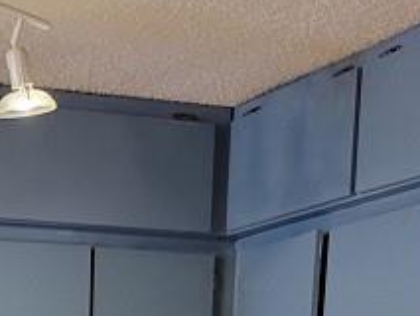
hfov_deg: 15.8
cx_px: 2
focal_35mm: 122
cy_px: 699
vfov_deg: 10.8
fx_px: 1481
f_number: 1.8
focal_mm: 5.4
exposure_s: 1/40
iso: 200
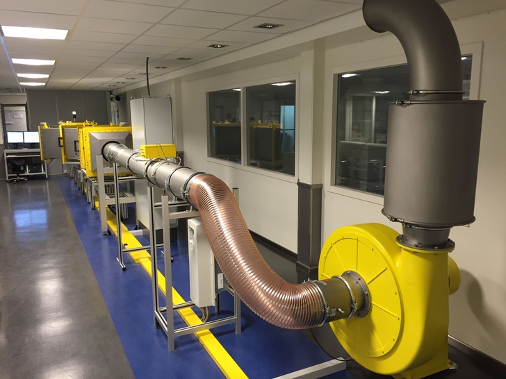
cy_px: 190
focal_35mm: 29
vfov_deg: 48.2
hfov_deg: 61.7
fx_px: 424
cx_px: 253
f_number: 2.2
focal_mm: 4.15
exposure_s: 1/33
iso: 100
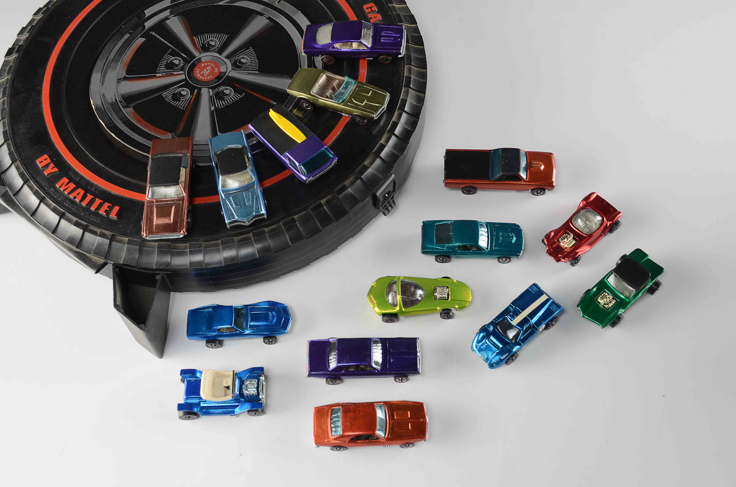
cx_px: 368
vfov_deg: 31.8
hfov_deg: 46.5
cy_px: 244
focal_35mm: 42
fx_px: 857
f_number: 8
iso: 100
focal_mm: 28
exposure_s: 1/80
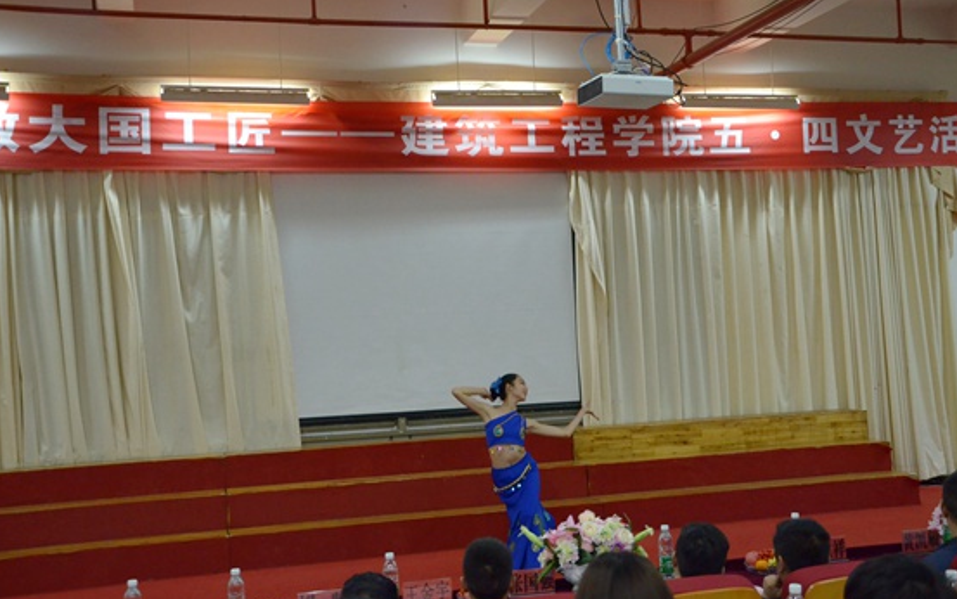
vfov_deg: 29.9
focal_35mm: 43
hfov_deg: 46.2
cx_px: 504
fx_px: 1122
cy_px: 273
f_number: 4
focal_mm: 26
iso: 2500
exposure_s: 1/60
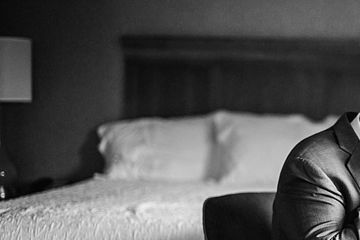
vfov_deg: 15.1
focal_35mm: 90
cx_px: 322
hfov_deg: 22.1
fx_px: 900
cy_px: 169
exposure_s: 1/250
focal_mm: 50
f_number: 1.4
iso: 640
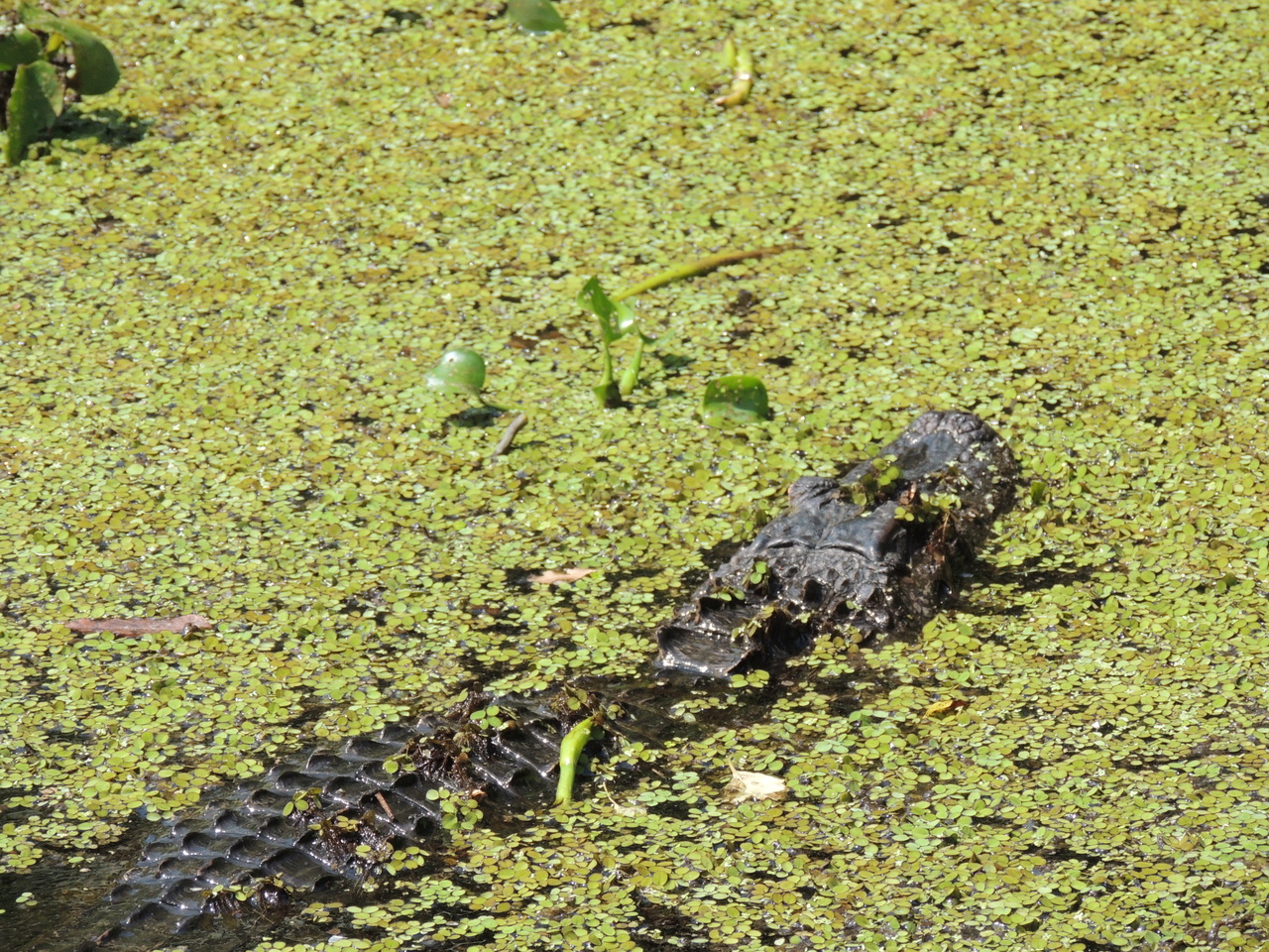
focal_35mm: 325
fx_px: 11914
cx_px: 634
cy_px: 476
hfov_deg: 6.1
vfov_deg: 4.6
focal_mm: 57.9
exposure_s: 1/800
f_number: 4.8
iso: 250
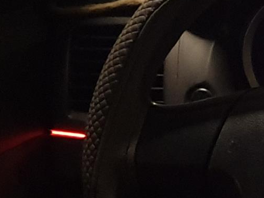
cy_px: 114
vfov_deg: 7.2
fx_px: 1579
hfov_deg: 7.9
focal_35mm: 207
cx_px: 856
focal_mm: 4.3
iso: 250
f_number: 1.5
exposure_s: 1/14
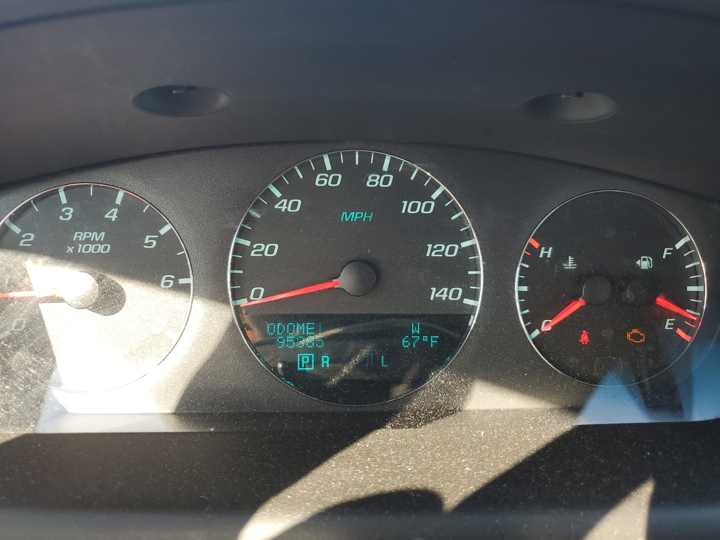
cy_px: 270
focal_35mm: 26
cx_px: 360
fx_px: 541
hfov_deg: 67.3
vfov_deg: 53.1
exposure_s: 1/143
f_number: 1.5
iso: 50
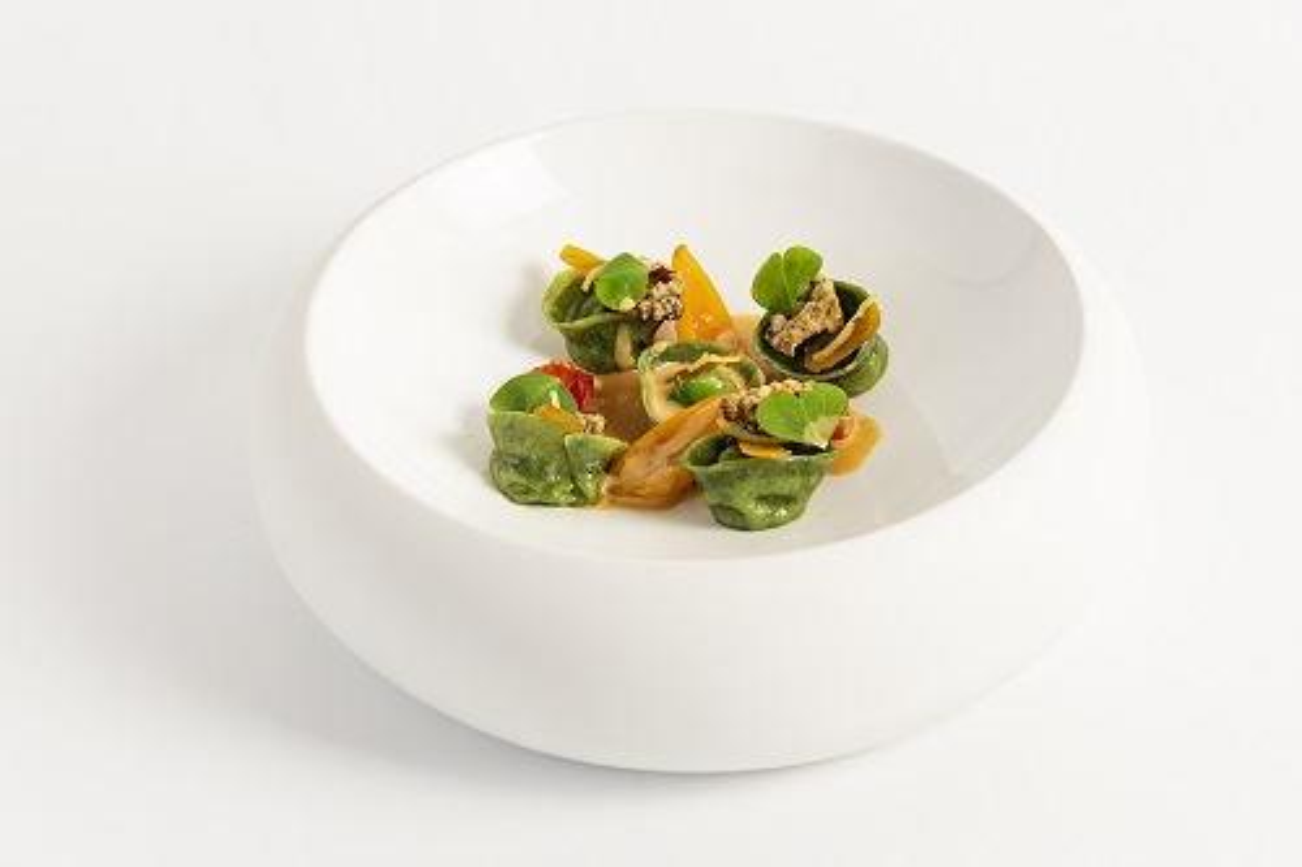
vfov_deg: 17.5
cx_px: 651
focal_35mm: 78
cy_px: 434
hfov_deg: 26.0
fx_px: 2820
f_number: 9
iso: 100
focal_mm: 78
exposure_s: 1/2.5
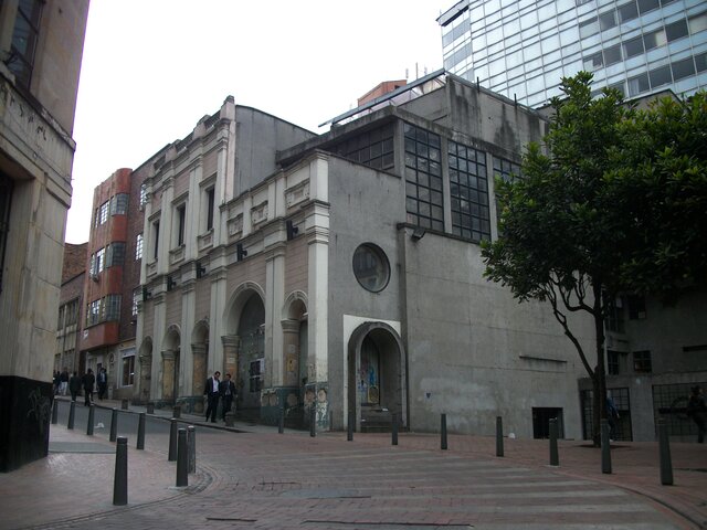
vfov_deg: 44.2
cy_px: 265
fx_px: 654
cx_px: 354
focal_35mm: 32
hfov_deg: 56.8
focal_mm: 5.7
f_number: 2.9
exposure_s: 1/320
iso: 80
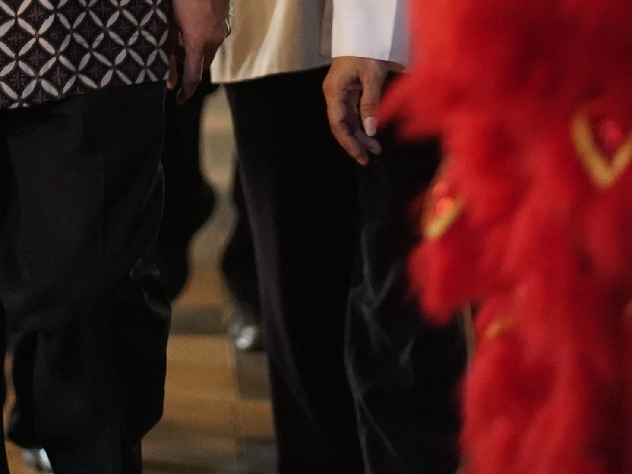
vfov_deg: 4.4
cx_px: -3
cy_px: -341
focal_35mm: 335
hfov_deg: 5.9
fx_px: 6116
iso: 4000
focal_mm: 85
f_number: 1.8
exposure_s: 1/125
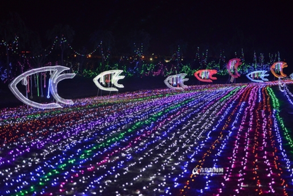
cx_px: 146
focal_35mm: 70
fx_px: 570
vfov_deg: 19.5
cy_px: 98
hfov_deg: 28.8
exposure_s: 1/80
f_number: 2.8
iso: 1800
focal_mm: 70
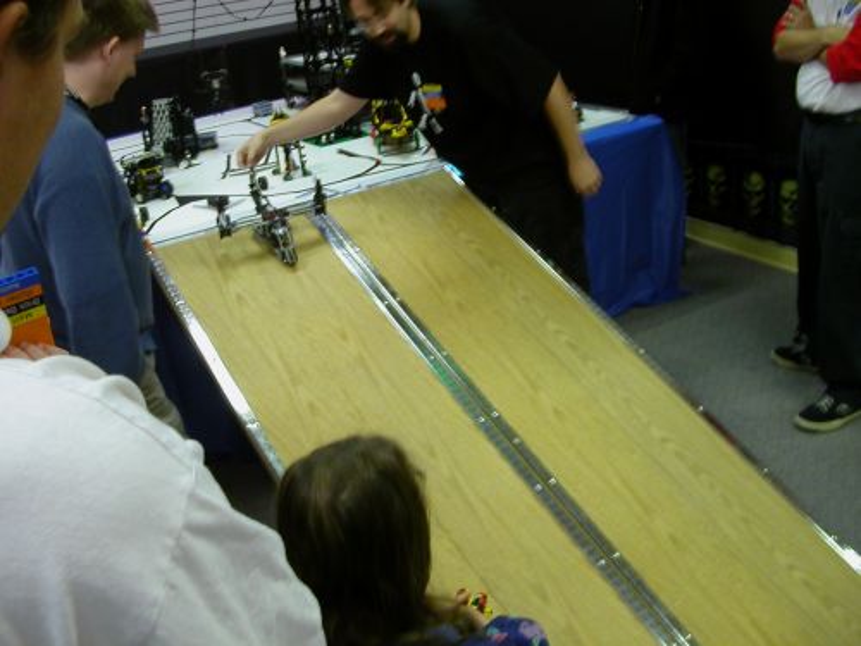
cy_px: 323
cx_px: 430
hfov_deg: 50.1
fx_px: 920
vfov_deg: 38.7
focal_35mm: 37
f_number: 2.7
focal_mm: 5.6
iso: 100
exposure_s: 1/7.3
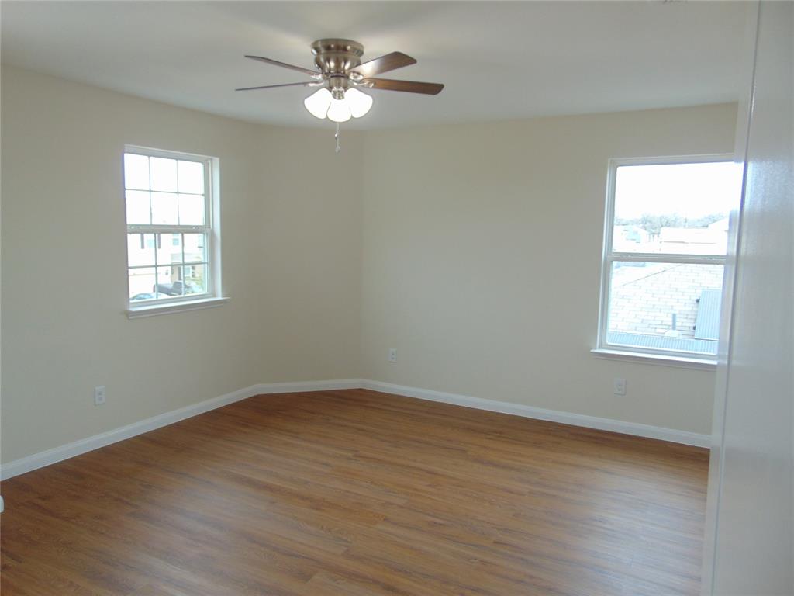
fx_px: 573
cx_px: 397
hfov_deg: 69.4
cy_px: 298
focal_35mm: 25
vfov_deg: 54.9
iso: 80
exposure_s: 1/30
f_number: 3
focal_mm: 4.5
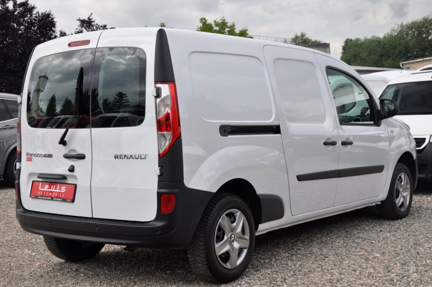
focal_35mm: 52
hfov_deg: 37.9
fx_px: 629
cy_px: 144
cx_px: 216
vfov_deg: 25.7
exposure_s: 1/320
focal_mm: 35
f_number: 9
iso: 500
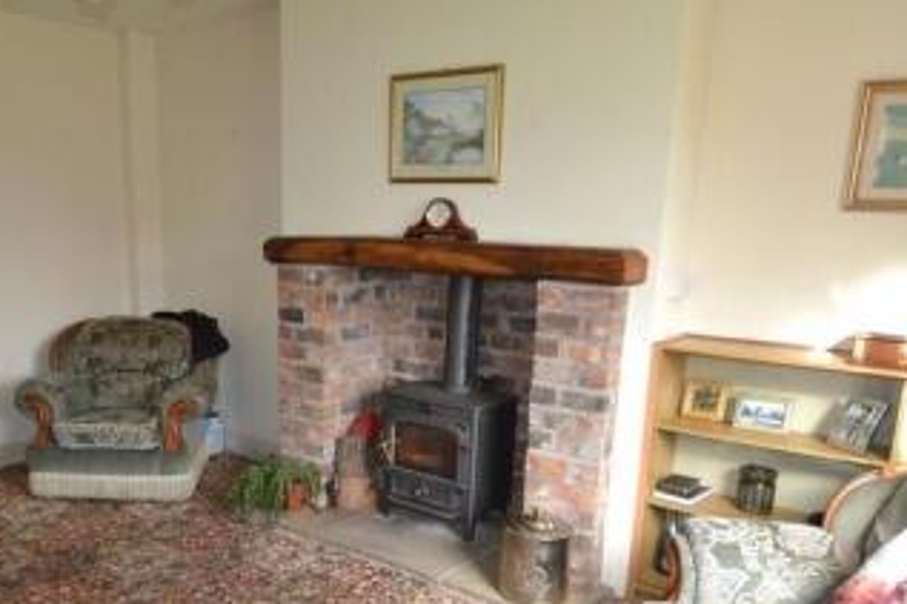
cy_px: 388
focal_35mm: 31
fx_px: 781
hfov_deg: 59.9
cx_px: 368
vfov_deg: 41.9
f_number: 4
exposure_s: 1/60
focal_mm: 10
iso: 400
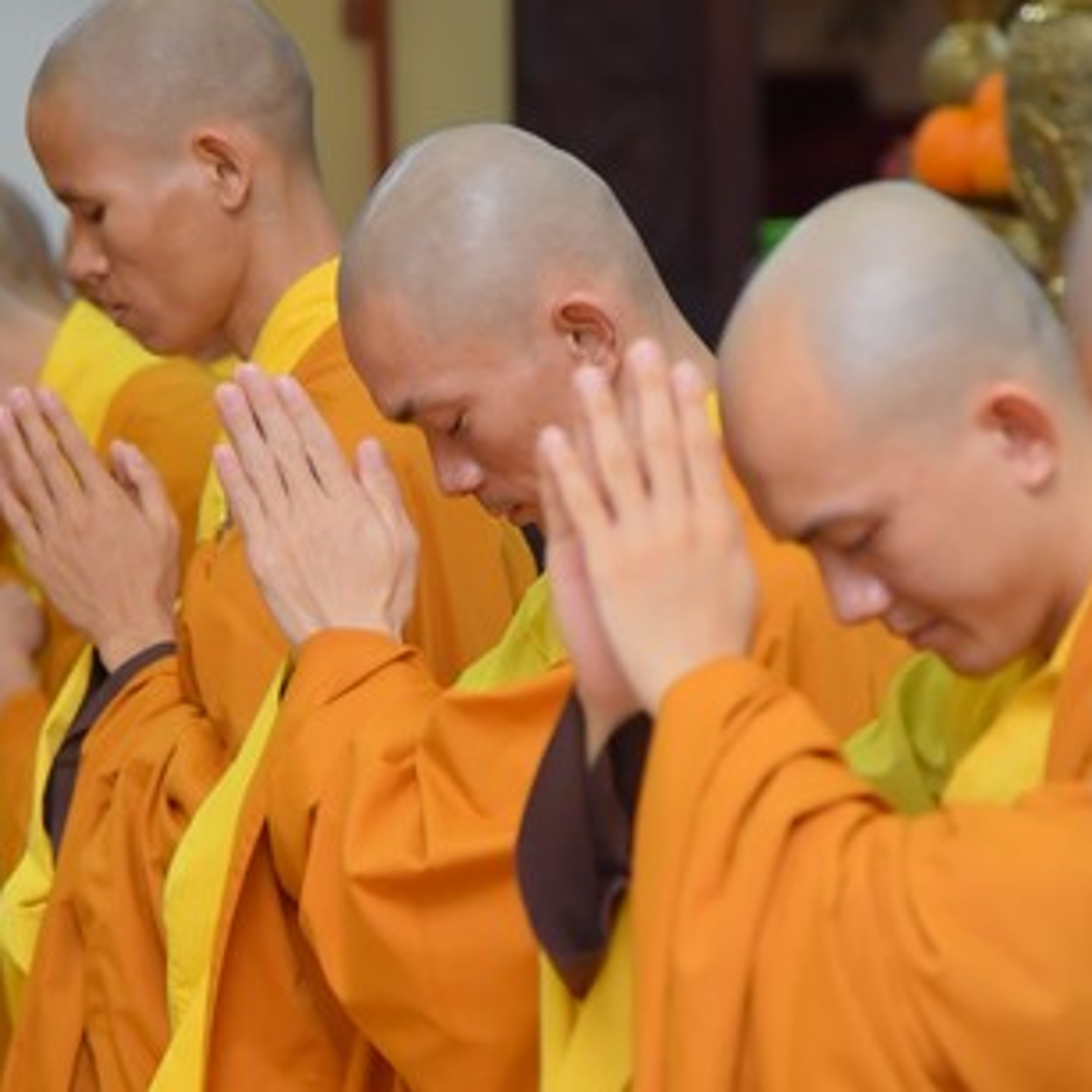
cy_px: 719
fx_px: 7709
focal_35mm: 216
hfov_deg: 8.1
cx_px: 454
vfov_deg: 8.1
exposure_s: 1/125
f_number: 4.5
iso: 1250
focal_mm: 120
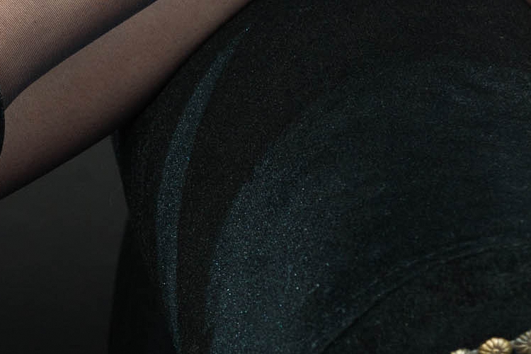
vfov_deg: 6.6
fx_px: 3068
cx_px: 139
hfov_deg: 9.9
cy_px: 198
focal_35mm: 208
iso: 400
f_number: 9
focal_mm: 52
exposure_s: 1/125
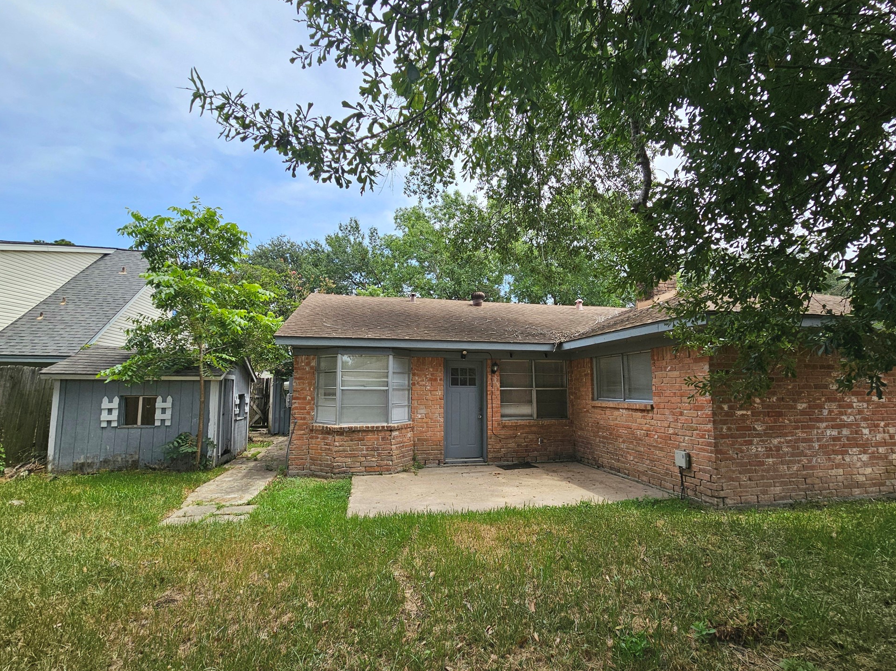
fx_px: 362
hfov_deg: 102.1
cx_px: 458
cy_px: 359
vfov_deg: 85.5
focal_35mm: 14
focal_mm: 2.2
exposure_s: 1/1000
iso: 50
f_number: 2.2
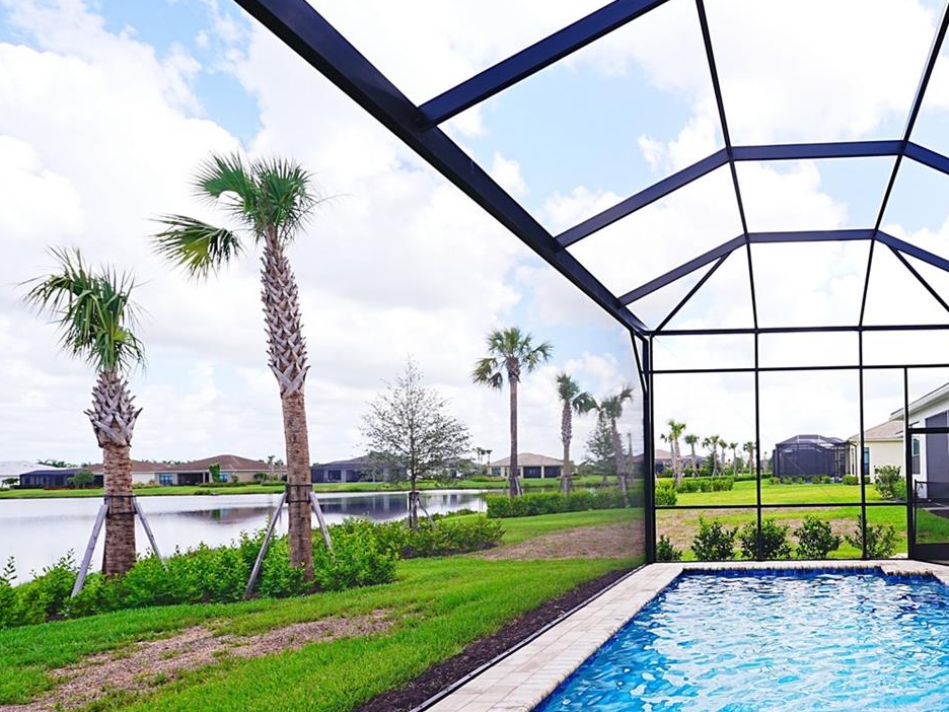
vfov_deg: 57.8
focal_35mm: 23
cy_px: 462
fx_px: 631
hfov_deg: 66.3
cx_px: 775
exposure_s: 1/100
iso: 50
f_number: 5.6
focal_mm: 14
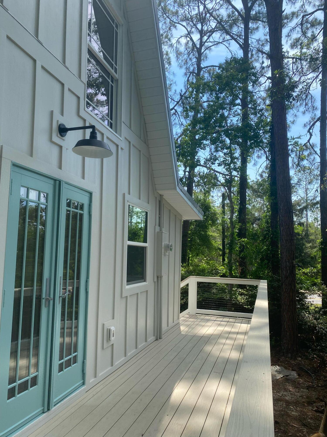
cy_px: 218
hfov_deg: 53.1
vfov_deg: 67.3
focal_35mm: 26
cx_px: 164
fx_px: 327
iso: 32
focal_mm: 4.25
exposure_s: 1/1218
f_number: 1.8
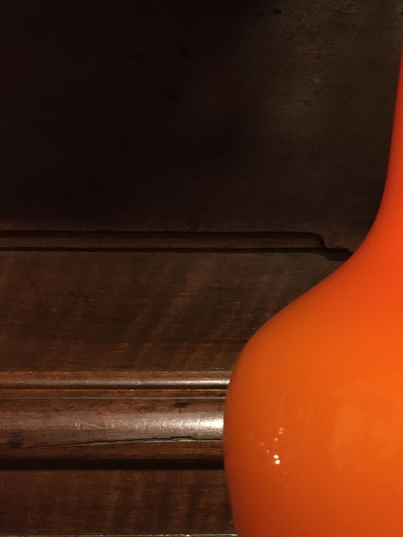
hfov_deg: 23.0
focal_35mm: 62
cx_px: 371
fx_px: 963
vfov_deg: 30.7
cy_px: 398
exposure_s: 1/17
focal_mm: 4.15
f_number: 2.2
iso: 400
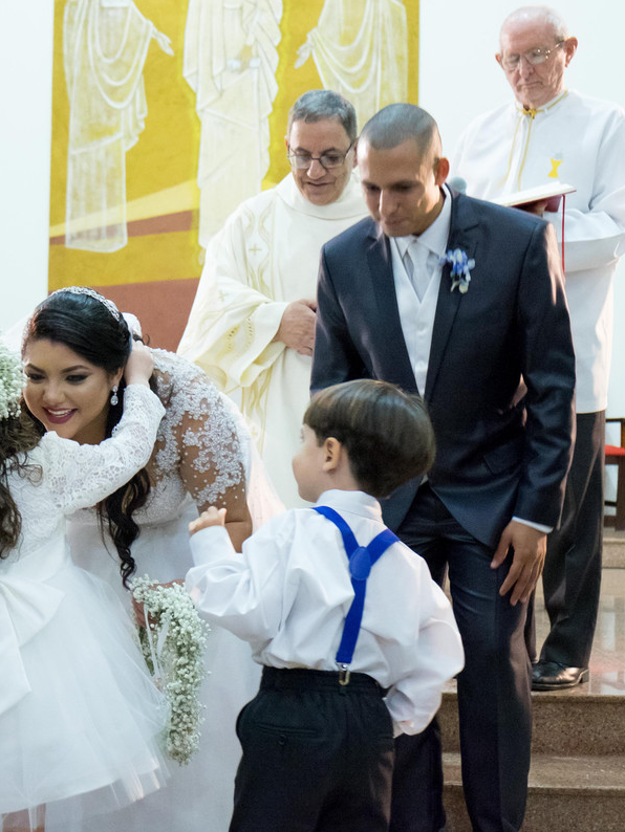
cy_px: 418
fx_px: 1468
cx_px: 125
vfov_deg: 31.7
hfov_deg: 23.7
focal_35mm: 61
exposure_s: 1/50
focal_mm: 27.7
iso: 5000
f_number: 3.6
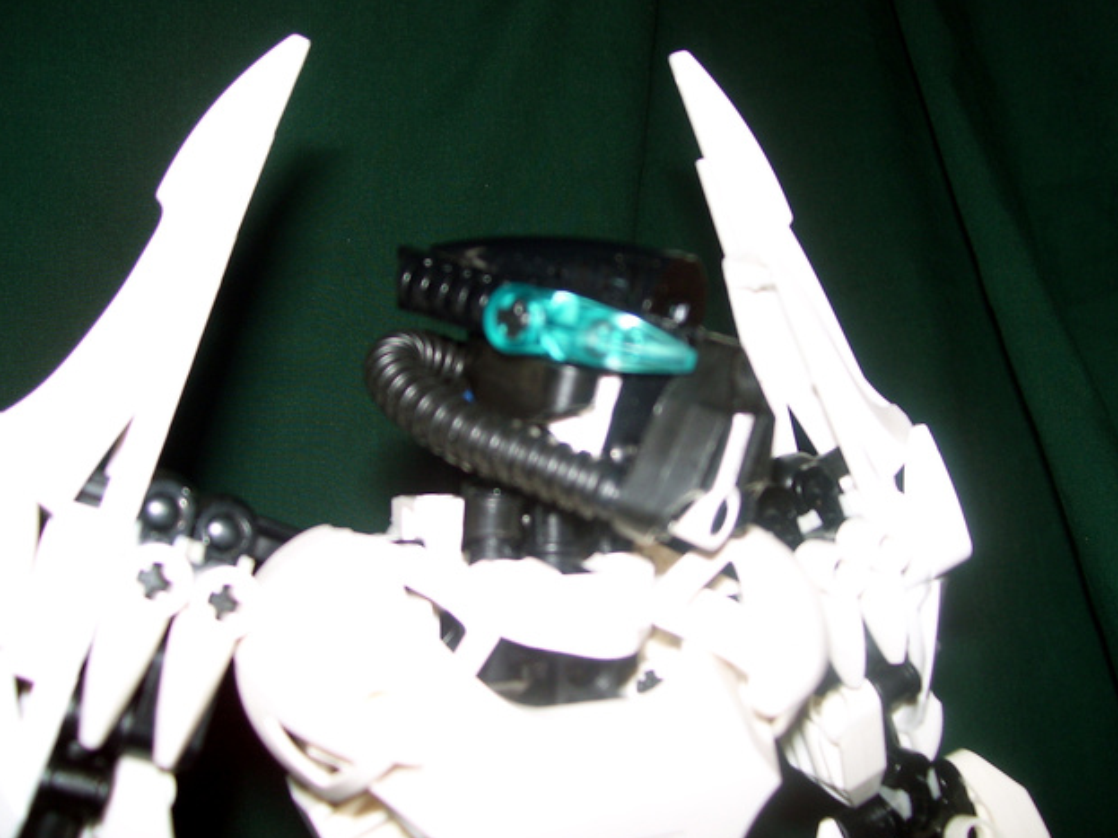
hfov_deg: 50.1
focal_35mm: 37
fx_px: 1195
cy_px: 416
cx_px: 555
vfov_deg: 38.7
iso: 80
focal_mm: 6
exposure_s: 1/60
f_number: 2.7
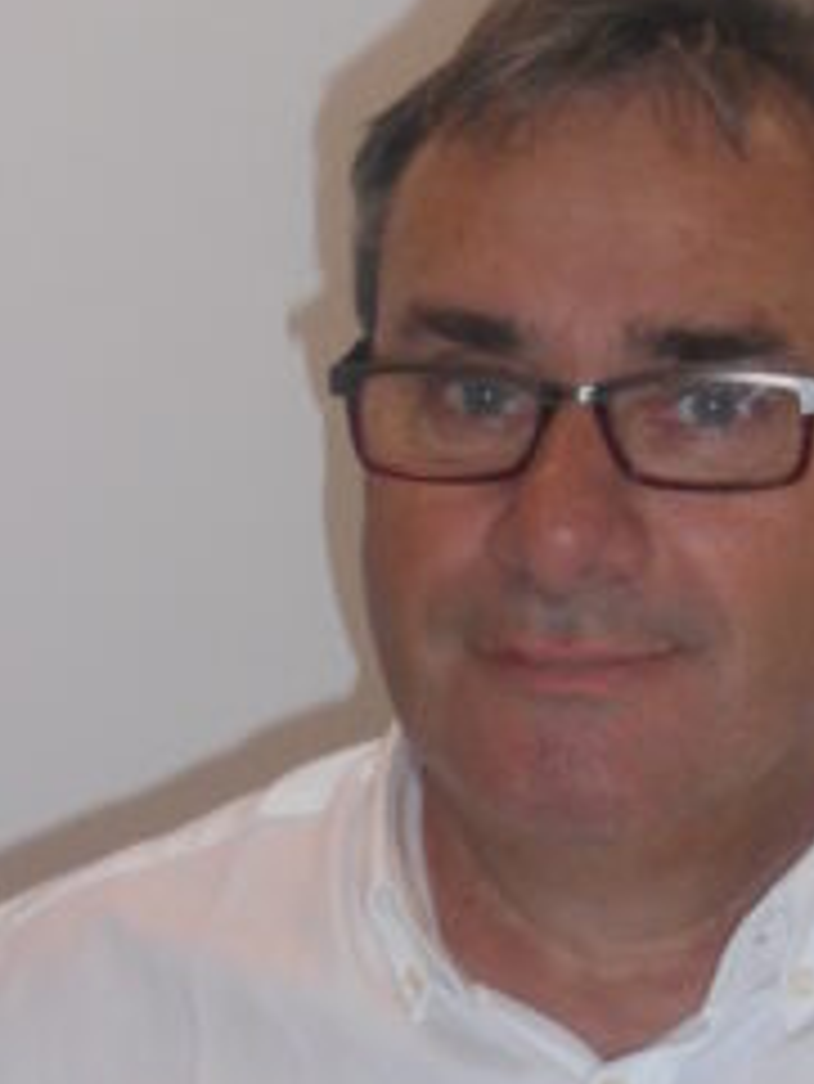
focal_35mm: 151
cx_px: 648
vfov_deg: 13.1
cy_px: 562
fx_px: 4730
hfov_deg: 9.8
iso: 250
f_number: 6.6
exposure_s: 1/60
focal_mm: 14.5
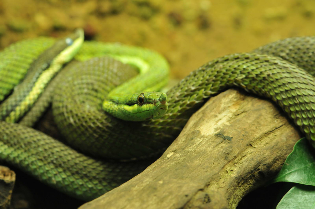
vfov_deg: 8.7
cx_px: 158
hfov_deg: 13.1
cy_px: 104
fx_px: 1377
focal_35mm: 158
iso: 1000
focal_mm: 105
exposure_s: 1/50
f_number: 8
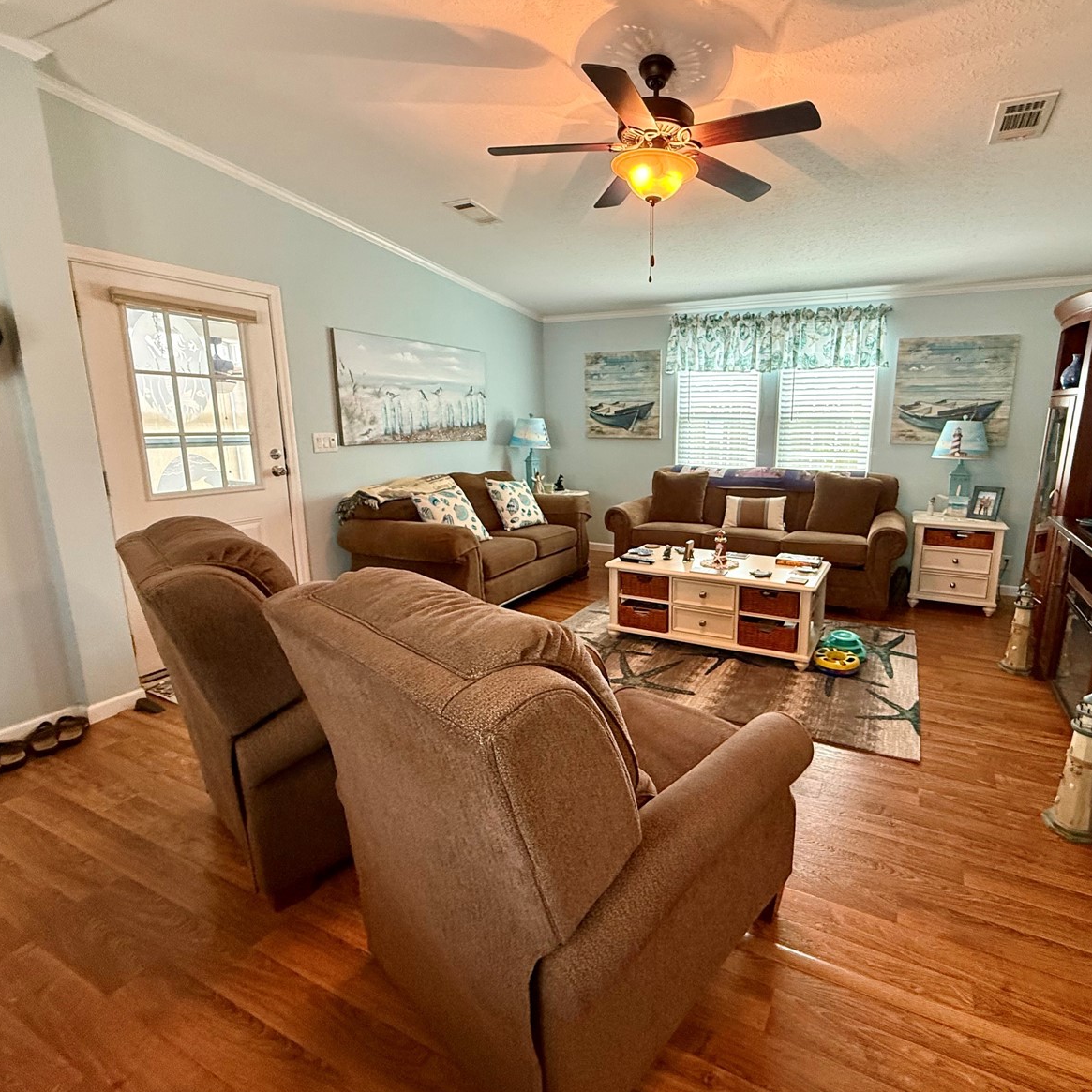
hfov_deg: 83.2
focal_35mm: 17
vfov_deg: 84.0
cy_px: 538
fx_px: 607
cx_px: 640
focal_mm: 2.22
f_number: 2.2
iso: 400
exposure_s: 1/60
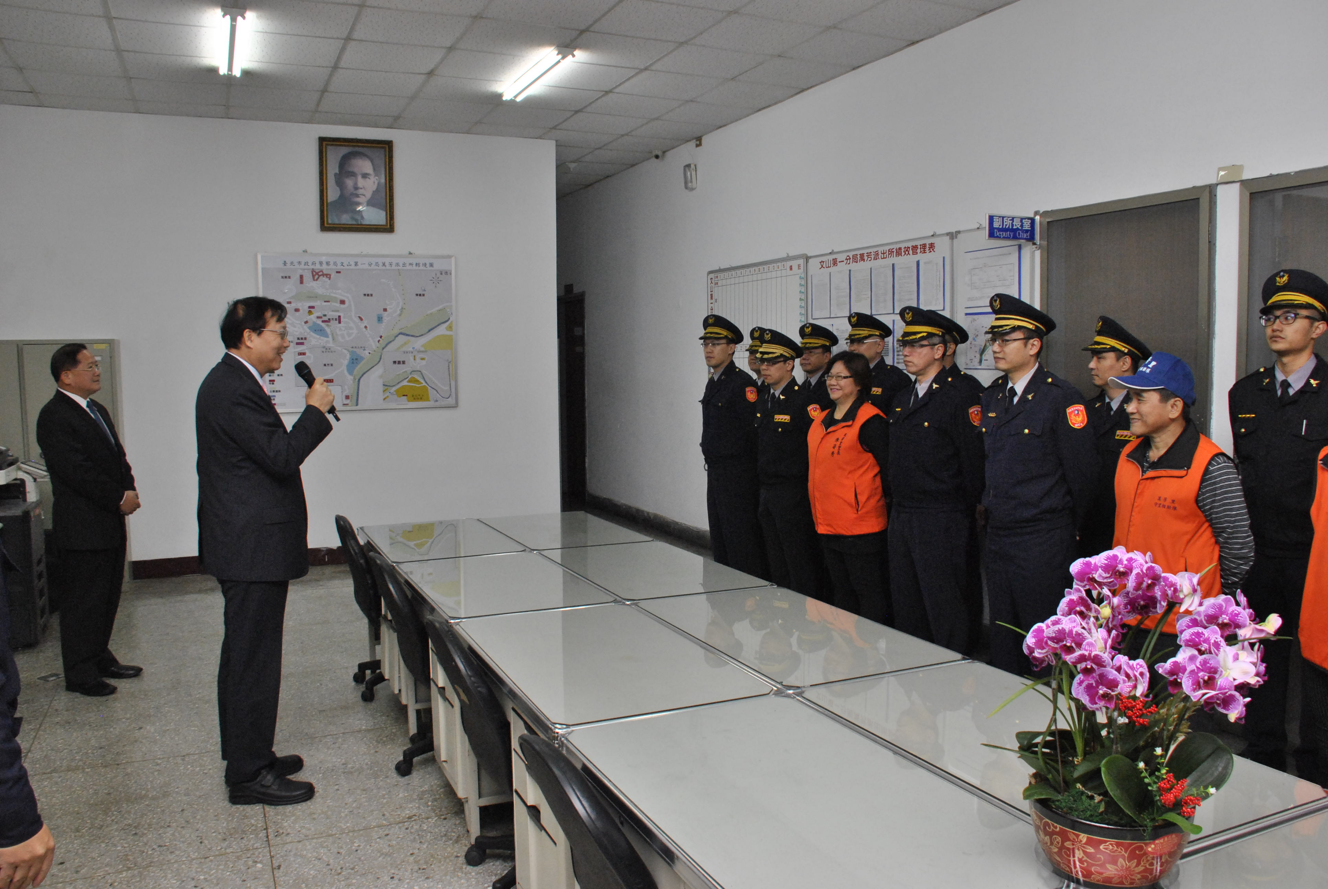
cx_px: 664
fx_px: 997
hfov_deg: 67.3
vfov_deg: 48.0
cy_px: 444
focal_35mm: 27
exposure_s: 1/60
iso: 800
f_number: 7.1
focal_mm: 18
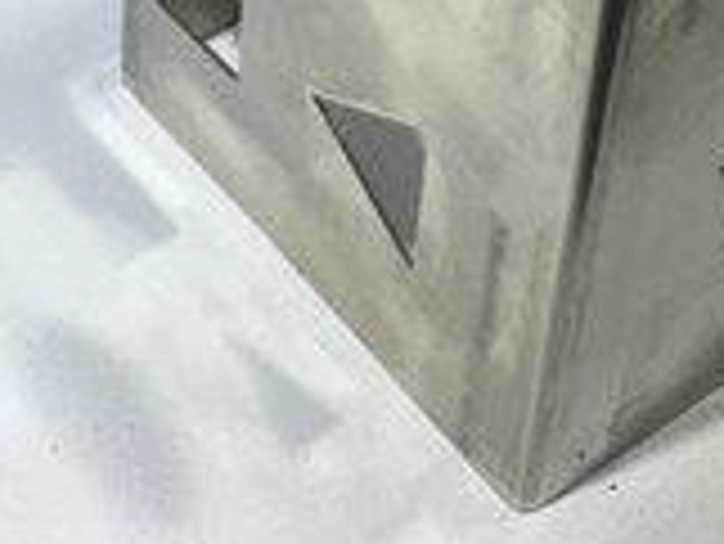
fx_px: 2407
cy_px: -436
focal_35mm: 115
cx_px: 315
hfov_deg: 17.1
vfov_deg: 11.9
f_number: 2.2
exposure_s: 1/370
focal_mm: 4.15
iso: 32
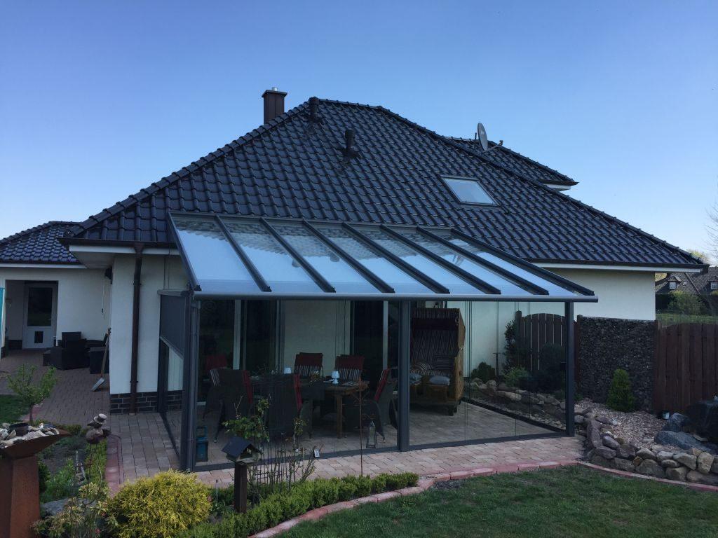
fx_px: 602
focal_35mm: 29
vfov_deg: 48.2
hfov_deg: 61.7
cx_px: 359
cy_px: 269
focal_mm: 4.15
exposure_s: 1/1014
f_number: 2.2
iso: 32
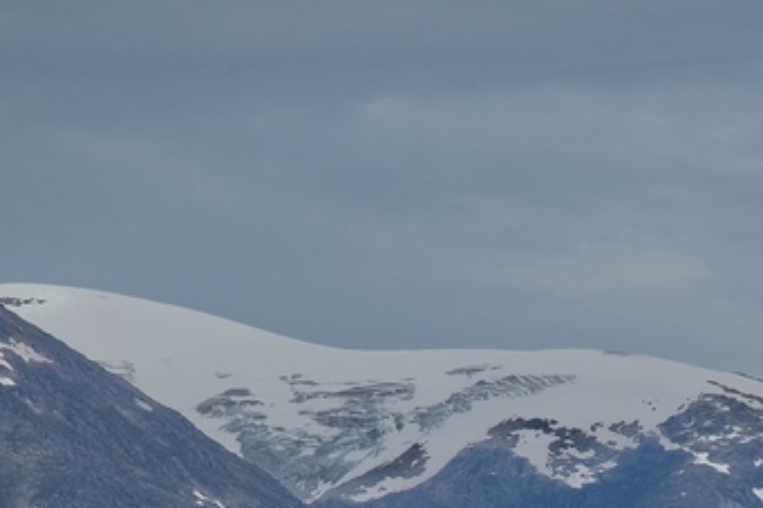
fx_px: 9554
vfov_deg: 3.0
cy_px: 739
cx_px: 788
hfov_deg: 4.6
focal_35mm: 451
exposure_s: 1/250
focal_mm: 120
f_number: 8
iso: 100
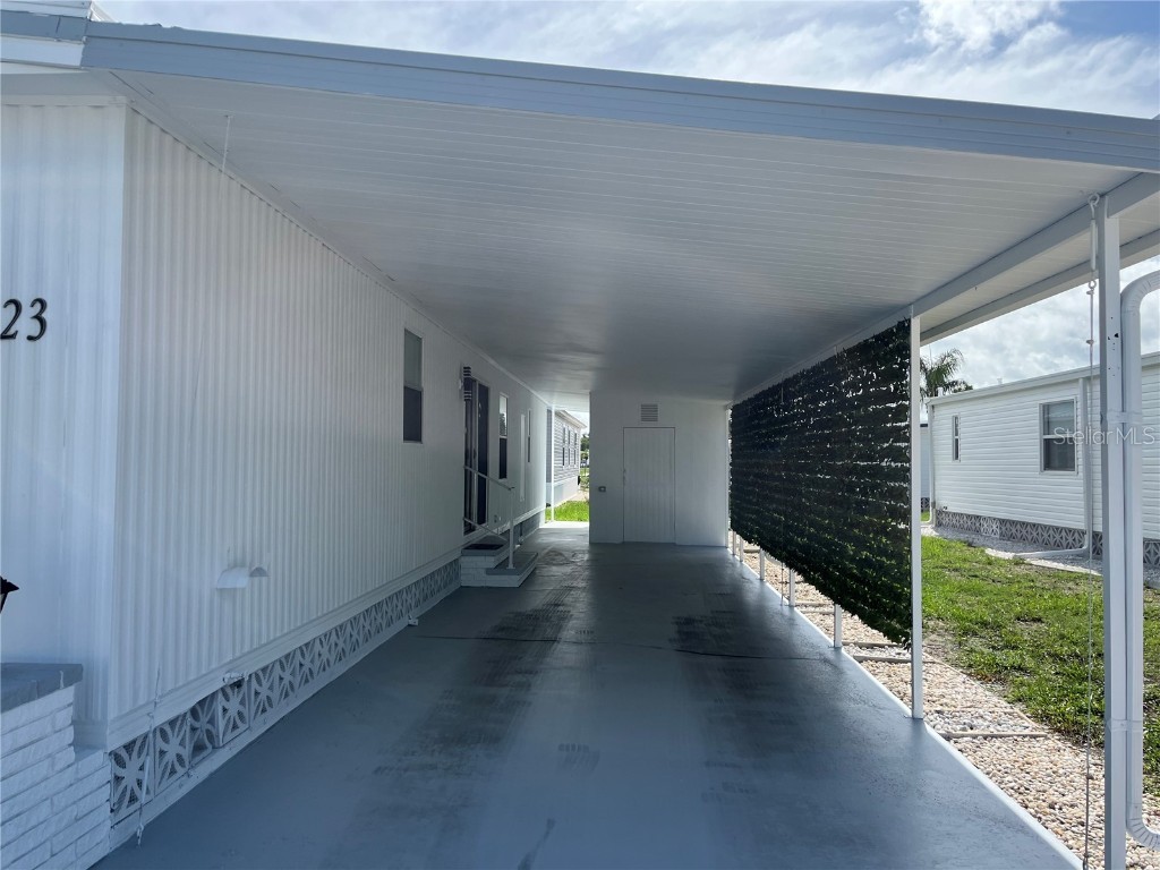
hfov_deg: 67.3
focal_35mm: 26
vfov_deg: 53.1
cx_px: 580
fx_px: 871
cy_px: 435
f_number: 1.6
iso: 50
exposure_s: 1/3135
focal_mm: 5.1
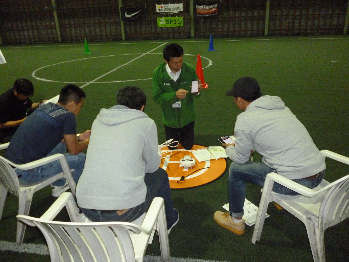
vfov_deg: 49.7
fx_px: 282
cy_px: 131
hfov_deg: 63.4
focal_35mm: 28
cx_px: 174
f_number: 3.1
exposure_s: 1/60
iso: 640
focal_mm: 5
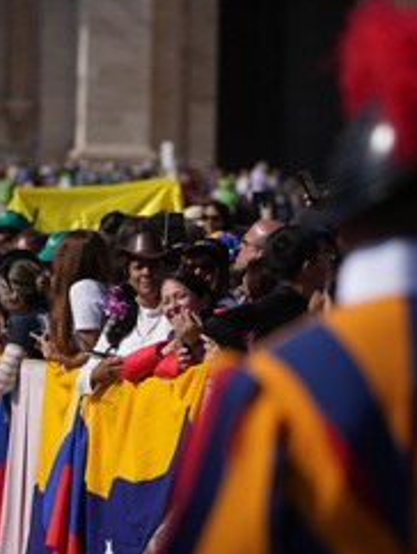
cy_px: 365
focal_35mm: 244
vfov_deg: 8.1
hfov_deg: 6.1
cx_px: 174
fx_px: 3912
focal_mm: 120
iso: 200
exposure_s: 1/8000
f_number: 2.8
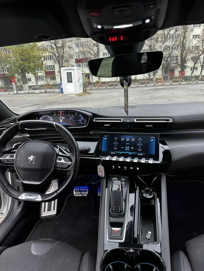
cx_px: 102
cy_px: 136
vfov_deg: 71.6
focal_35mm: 24
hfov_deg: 56.8
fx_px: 189
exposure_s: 1/111
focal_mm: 6.86
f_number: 1.78
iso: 125
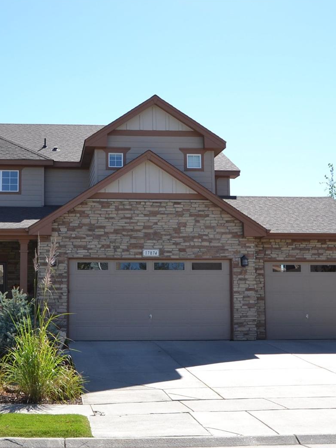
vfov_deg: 36.2
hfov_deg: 27.1
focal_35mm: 53
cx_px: 76
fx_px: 686
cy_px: 224
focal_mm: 24
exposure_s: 1/320
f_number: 9
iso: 400
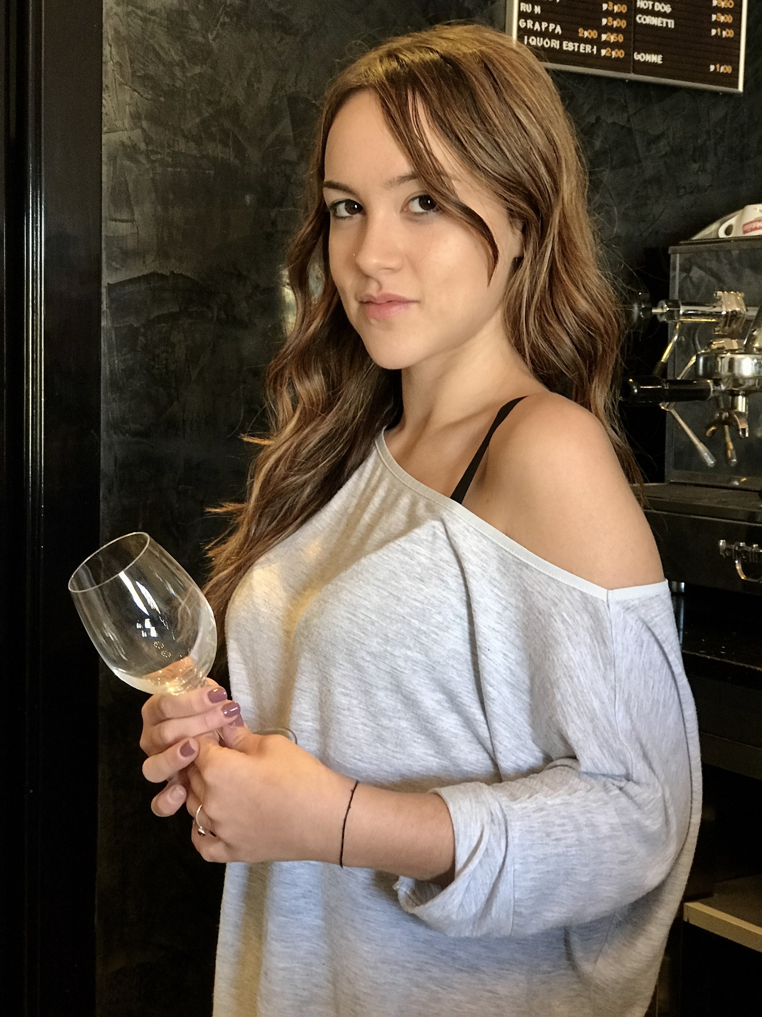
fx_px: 1673
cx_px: 381
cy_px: 508
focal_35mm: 57
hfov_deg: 25.7
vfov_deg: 33.8
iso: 250
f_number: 2.8
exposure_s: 1/50
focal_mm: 6.6
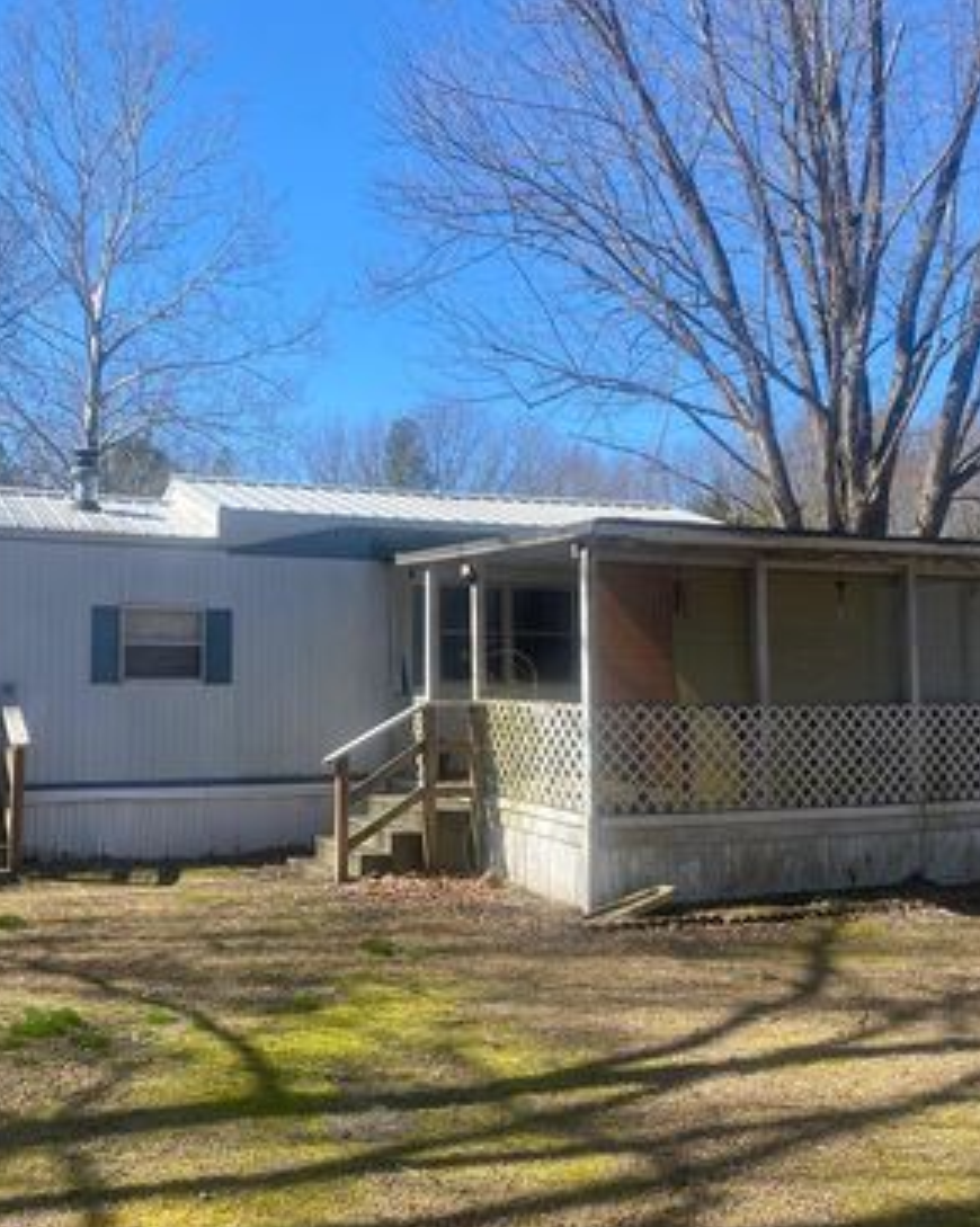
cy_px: 630
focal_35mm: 35
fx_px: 1270
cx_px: 382
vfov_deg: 51.5
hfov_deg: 42.0
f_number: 1.8
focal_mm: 4.25
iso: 32
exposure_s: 1/1585
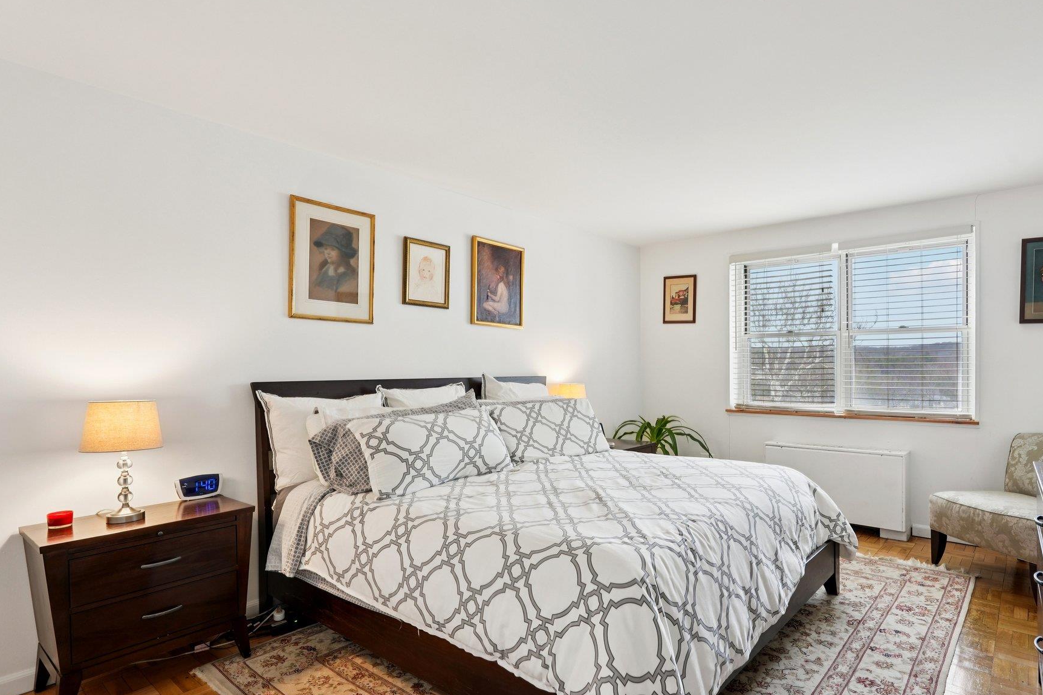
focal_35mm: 19
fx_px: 550
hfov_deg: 86.2
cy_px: 366
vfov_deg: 64.5
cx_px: 607
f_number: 9
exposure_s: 1/20
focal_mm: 16
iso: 400
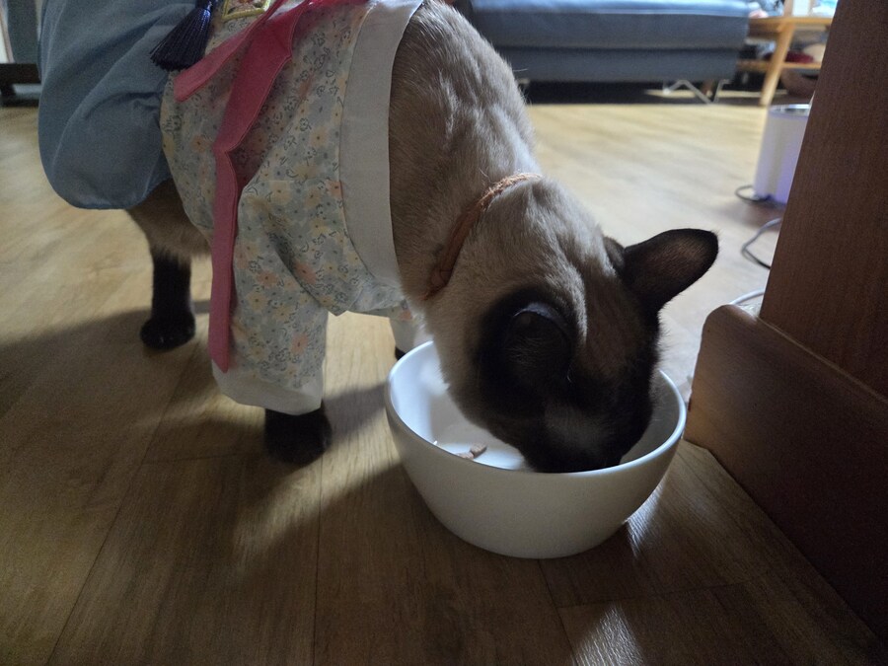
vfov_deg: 58.9
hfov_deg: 73.9
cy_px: 333
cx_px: 444
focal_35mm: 23
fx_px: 590
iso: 2500
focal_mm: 5.4
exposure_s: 1/120
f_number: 1.8
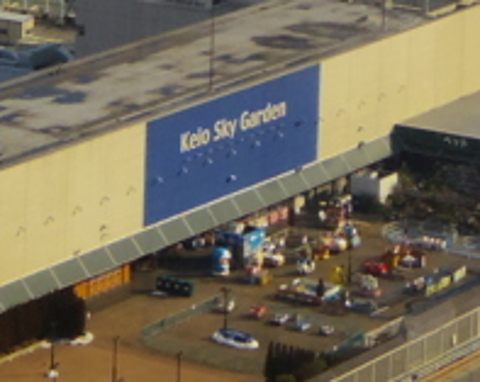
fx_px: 3390
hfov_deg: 8.1
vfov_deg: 6.2
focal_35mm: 239
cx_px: 115
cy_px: -487
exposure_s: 1/400
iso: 250
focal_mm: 8.5
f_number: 3.2
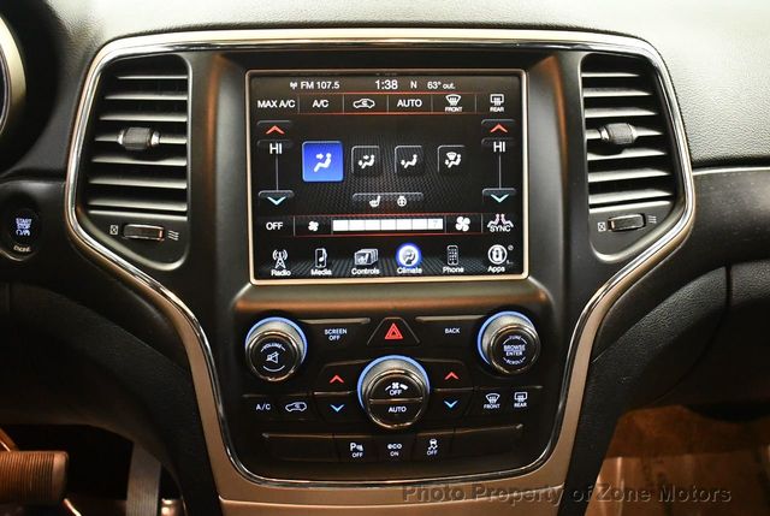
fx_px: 771
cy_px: 258
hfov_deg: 53.1
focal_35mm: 36
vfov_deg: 37.0
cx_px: 385
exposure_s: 1/60
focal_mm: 18
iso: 5600
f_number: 3.5
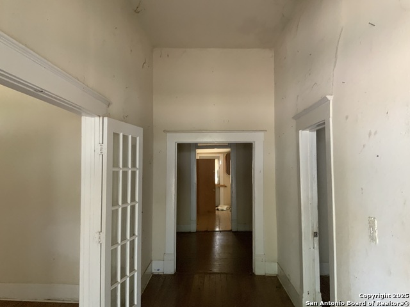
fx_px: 343
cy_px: 154
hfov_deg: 61.7
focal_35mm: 29
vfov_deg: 48.2
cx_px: 205
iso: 250
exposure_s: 1/60
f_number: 1.8
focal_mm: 3
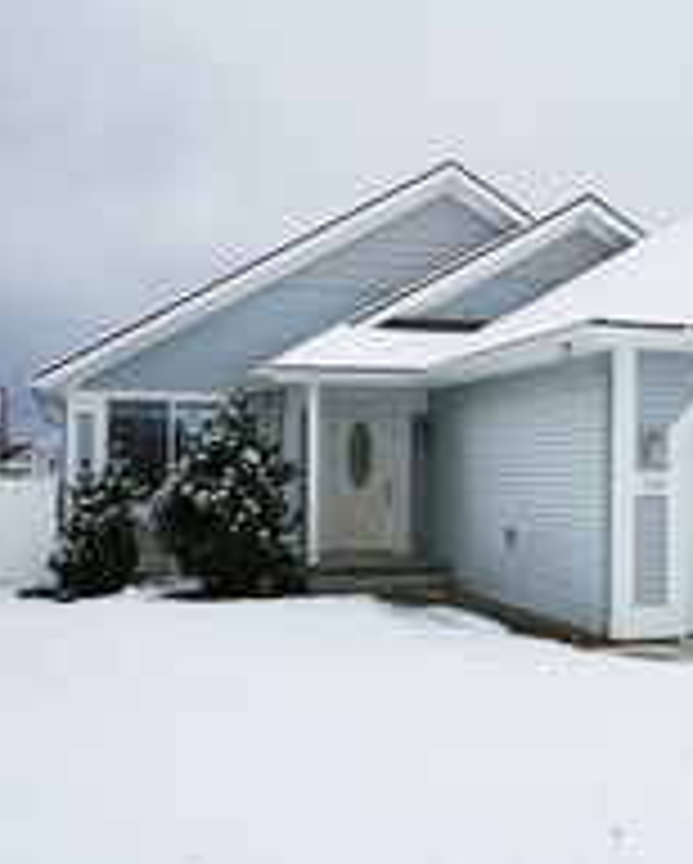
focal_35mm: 51
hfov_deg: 29.0
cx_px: 558
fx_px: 1305
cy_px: 468
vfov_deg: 36.6
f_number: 3.3
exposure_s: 1/400
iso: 80
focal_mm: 5.2
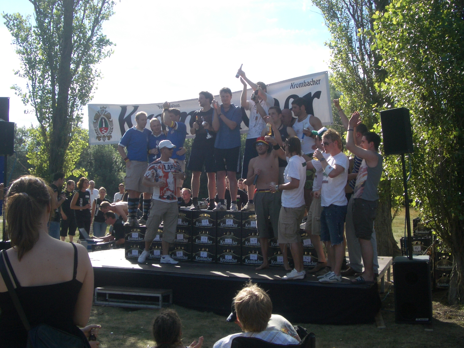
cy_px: 174
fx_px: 550
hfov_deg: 45.8
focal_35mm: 41
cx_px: 232
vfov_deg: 35.1
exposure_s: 1/250
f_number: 4.6
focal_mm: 6.8
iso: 50
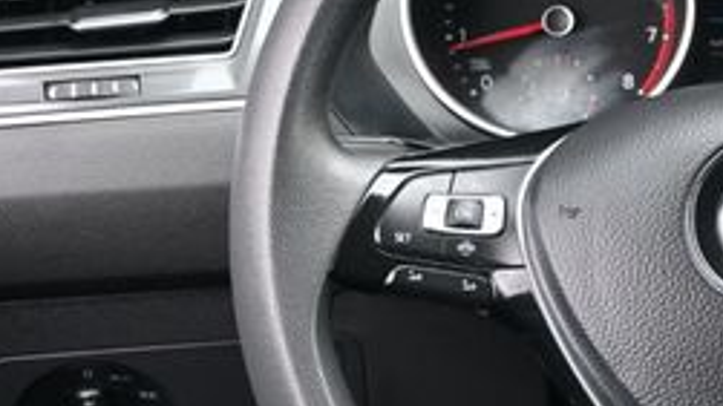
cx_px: 772
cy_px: 219
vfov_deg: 10.4
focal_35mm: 116
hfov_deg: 17.8
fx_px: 2230
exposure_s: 1/200
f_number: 4.8
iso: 400
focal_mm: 29
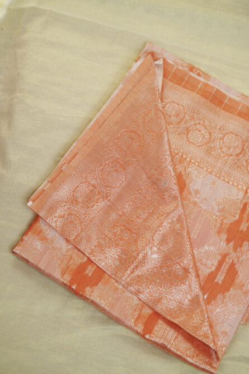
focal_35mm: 50
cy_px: 187
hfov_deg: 27.0
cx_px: 124
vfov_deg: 39.6
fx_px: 518
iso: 400
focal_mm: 50
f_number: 2.5
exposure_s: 1/200
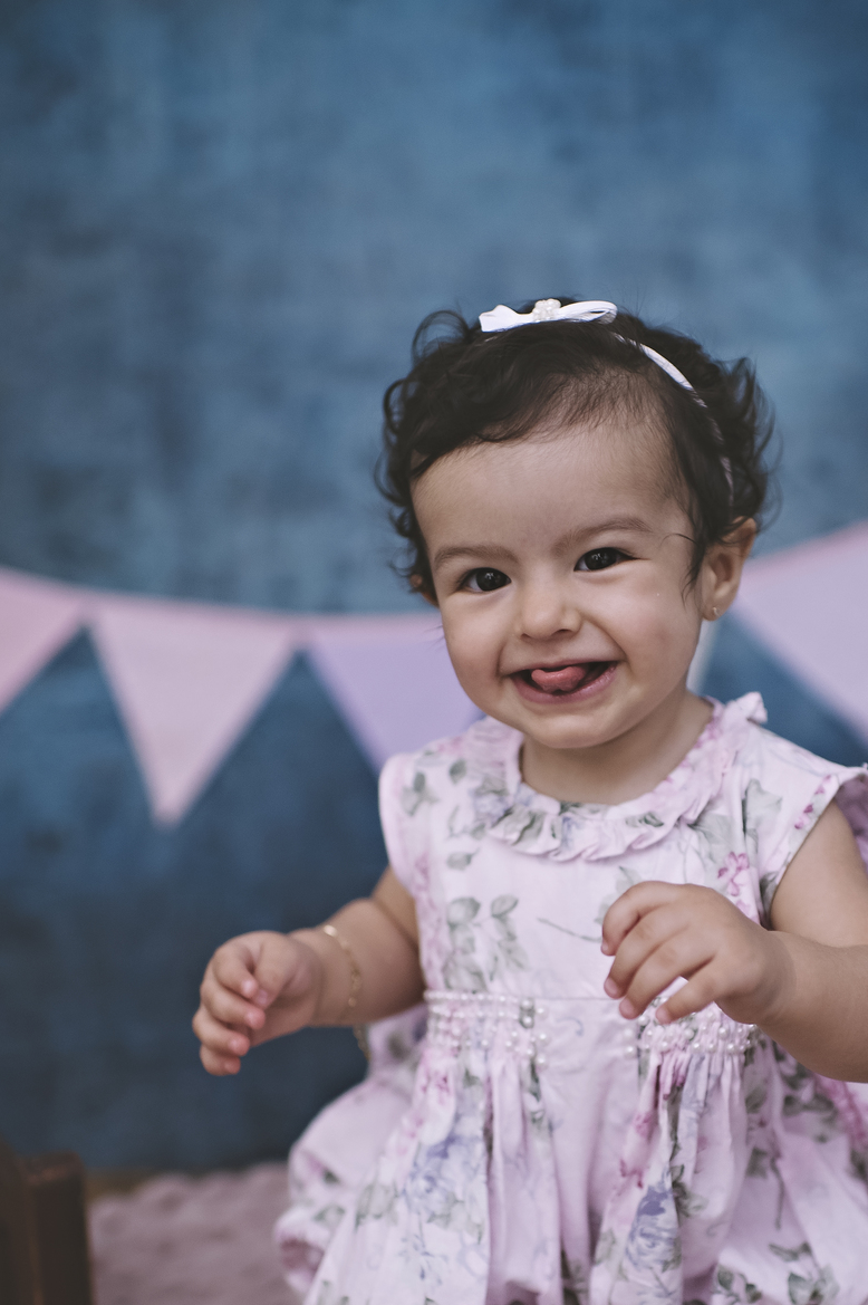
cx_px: 534
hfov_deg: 25.0
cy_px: 884
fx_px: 1955
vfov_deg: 36.5
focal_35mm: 54
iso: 320
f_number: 1.8
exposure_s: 1/200
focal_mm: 35
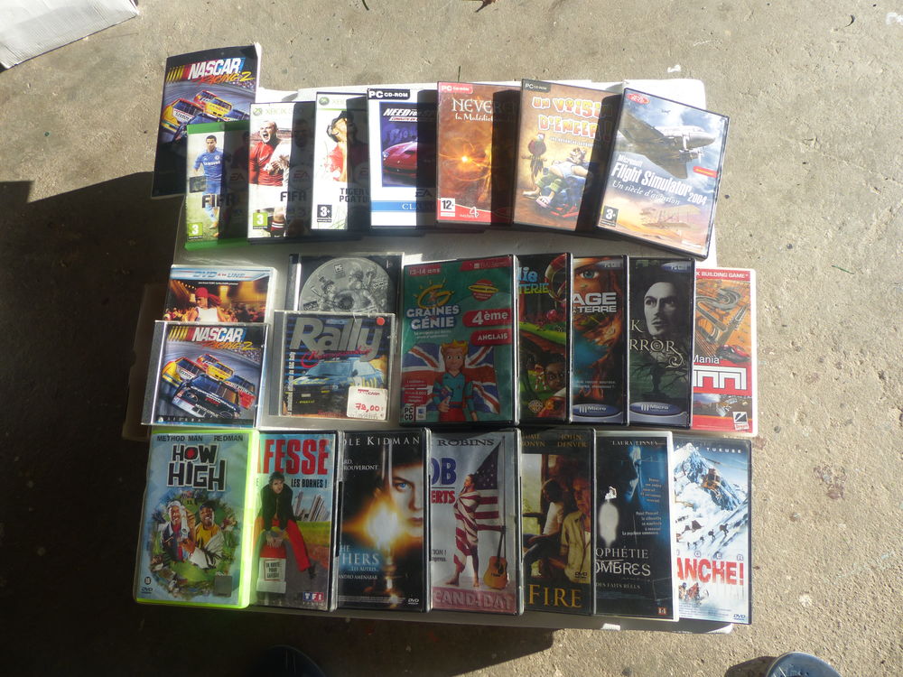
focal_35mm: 25
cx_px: 452
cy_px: 338
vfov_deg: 54.9
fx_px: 652
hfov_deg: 69.4
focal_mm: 4.5
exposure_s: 1/400
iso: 100
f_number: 4
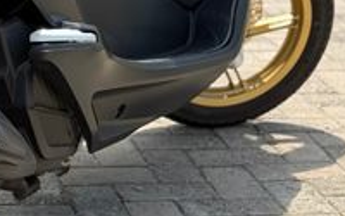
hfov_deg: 16.9
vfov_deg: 10.8
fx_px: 1128
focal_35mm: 120
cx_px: -29
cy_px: -29
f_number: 1.78
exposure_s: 1/1070
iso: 100
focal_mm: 6.76
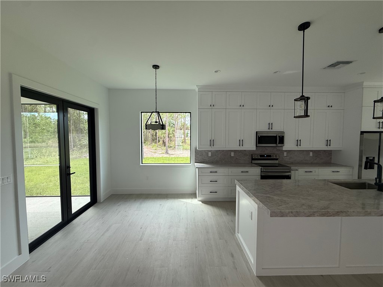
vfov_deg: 85.7
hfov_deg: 102.1
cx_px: 192
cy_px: 144
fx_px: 155
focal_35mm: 14
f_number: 2.2
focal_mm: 2.22
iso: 64
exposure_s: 1/99
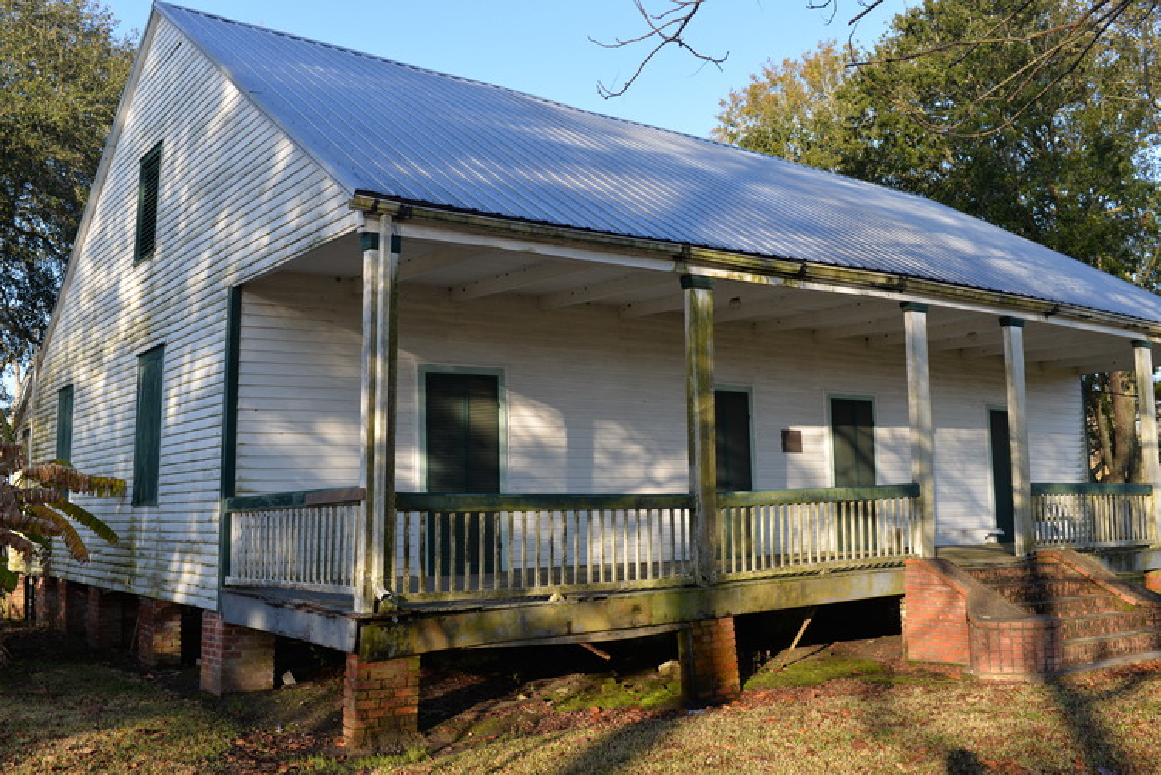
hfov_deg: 54.4
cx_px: 580
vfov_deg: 37.9
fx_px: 1129
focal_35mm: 35
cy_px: 388
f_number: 7.1
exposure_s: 1/200
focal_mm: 35
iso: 200
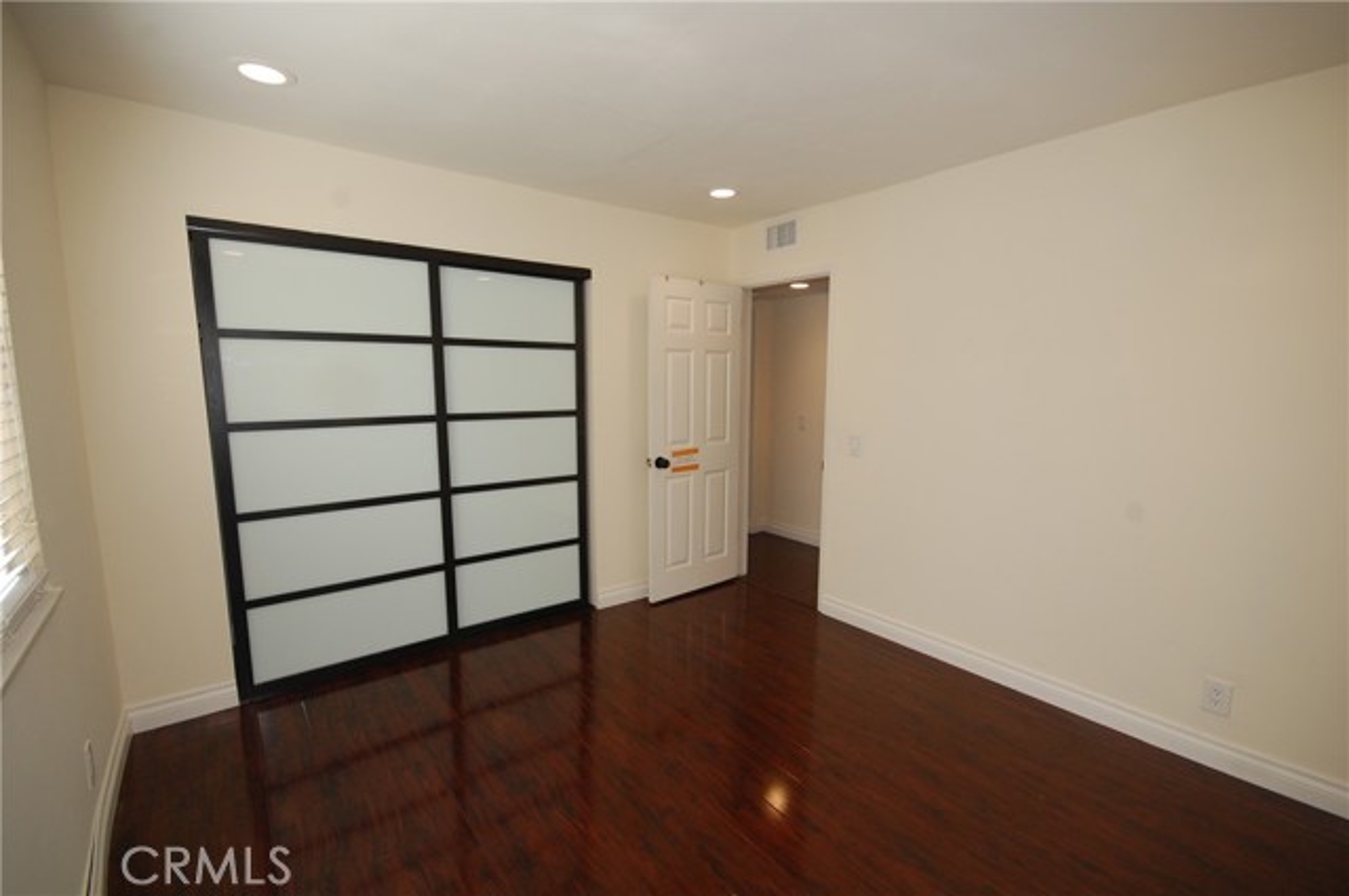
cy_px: 448
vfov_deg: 77.2
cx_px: 674
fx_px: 561
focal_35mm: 15
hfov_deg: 100.5
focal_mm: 10
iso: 400
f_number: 5.6
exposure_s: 1/125
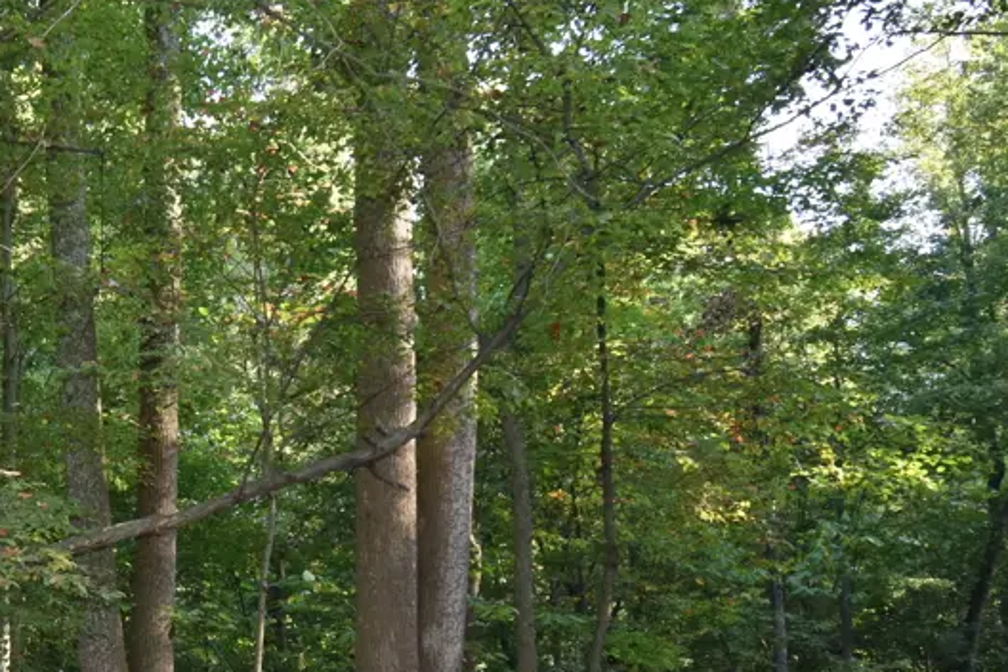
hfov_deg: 35.5
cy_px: 498
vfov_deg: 26.1
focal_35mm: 51
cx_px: 25
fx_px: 1432
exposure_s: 1/125
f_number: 5.6
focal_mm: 15
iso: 640
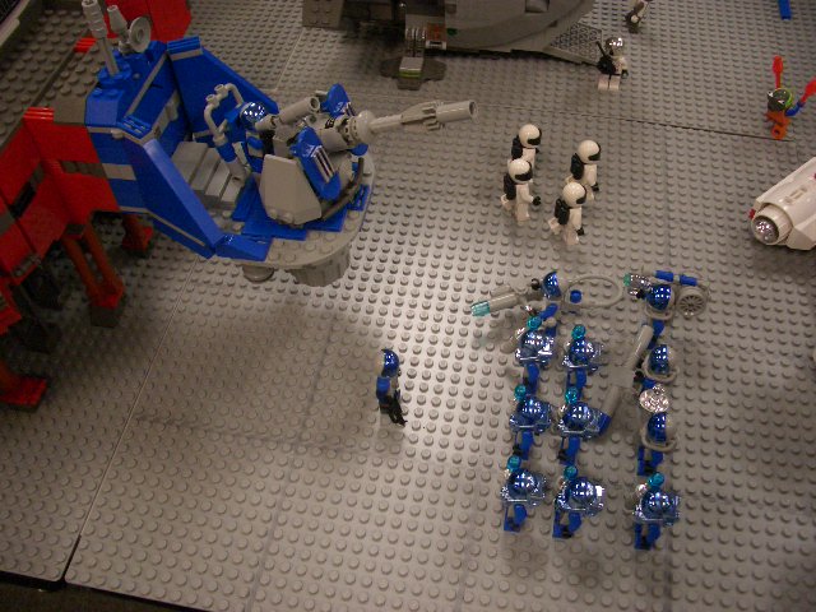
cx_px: 408
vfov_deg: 40.7
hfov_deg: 52.6
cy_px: 306
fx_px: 825
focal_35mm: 35
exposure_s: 1/100
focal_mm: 5.8
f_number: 2.6
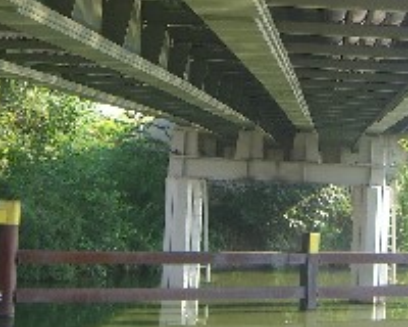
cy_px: 42
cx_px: 252
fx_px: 1304
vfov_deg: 14.1
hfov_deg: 17.8
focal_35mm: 108
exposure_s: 1/160
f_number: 2.8
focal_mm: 7.9
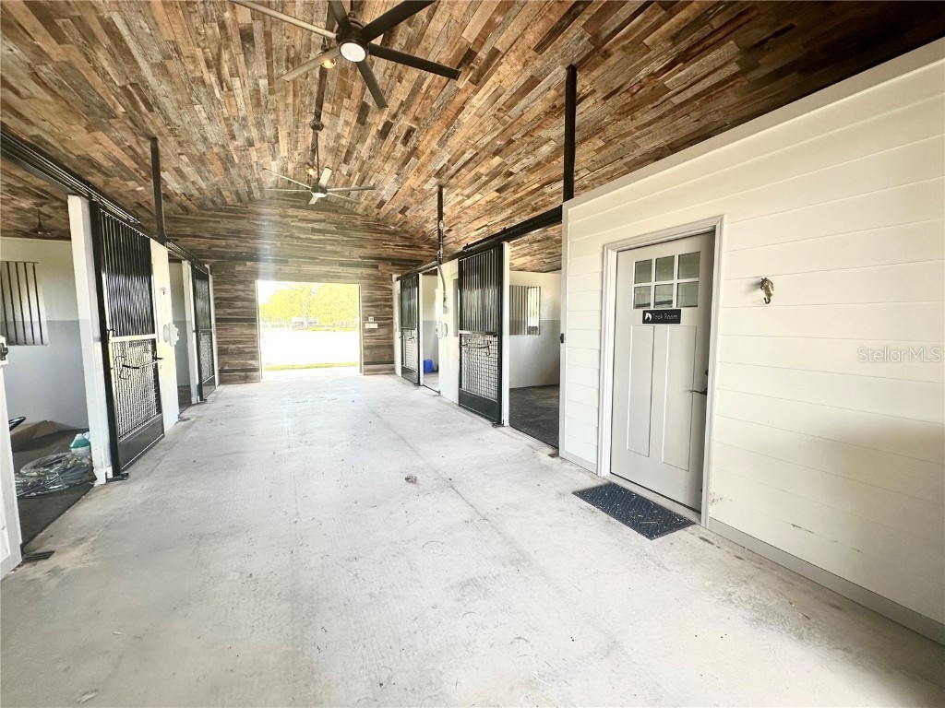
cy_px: 354
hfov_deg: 102.1
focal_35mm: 14
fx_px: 382
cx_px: 472
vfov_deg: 85.7
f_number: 2.2
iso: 64
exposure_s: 1/99
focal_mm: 2.22
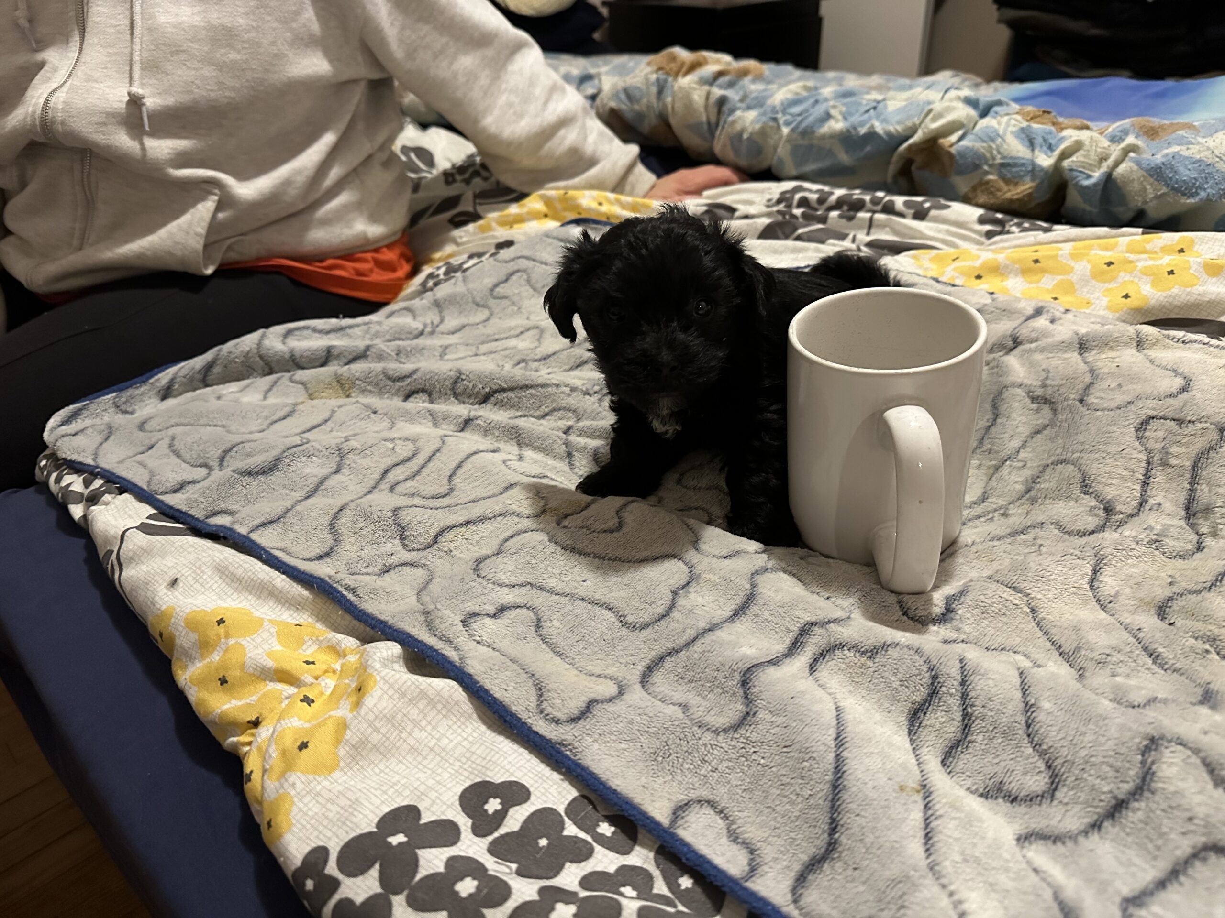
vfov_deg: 56.8
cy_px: 459
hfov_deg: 71.6
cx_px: 612
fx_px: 849
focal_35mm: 24
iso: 800
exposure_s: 1/60
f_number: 1.78
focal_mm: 6.86
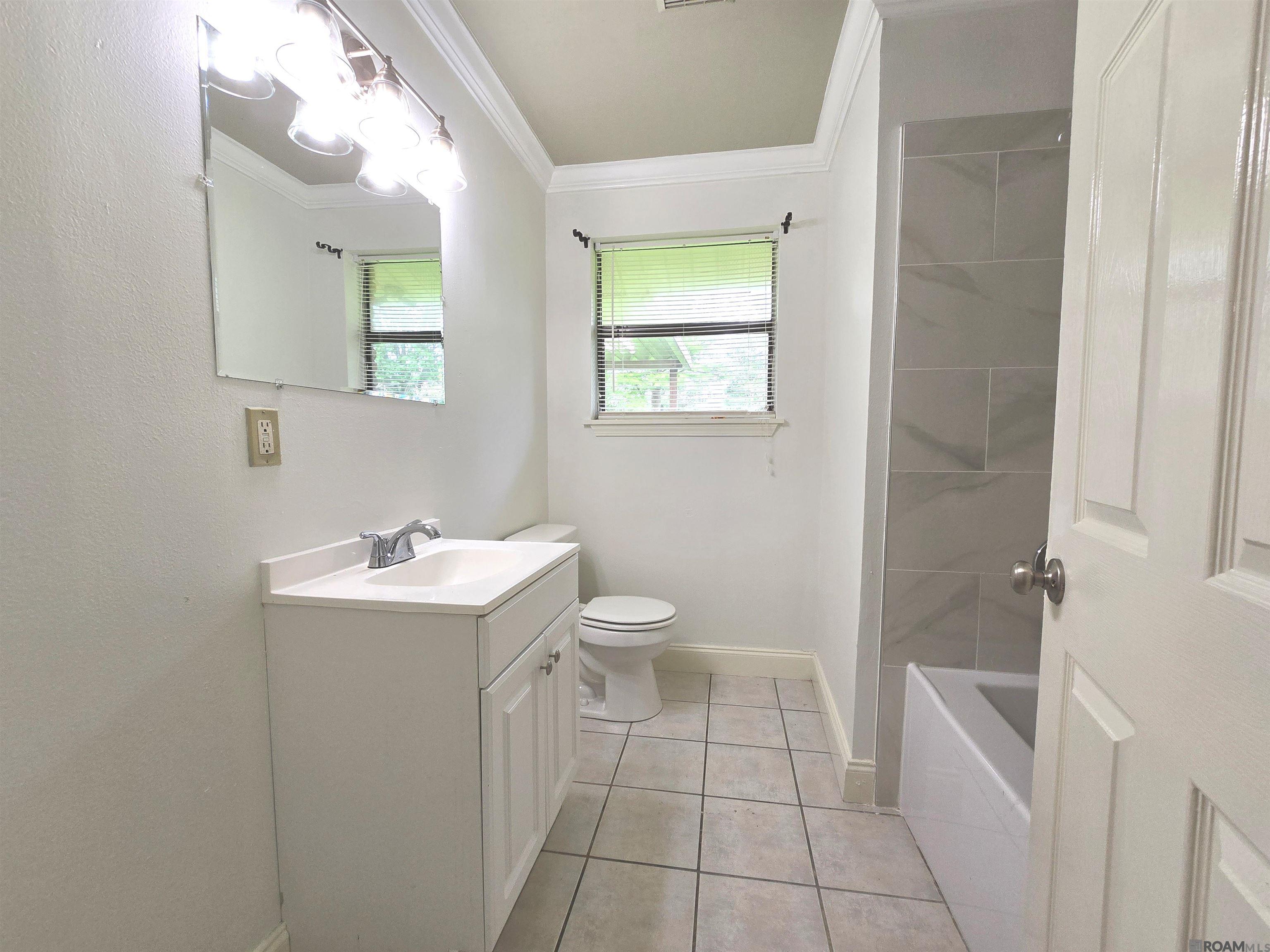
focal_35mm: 13
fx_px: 477
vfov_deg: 89.9
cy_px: 476
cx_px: 635
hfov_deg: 106.2
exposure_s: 1/120
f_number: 2.2
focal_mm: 2.2
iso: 64
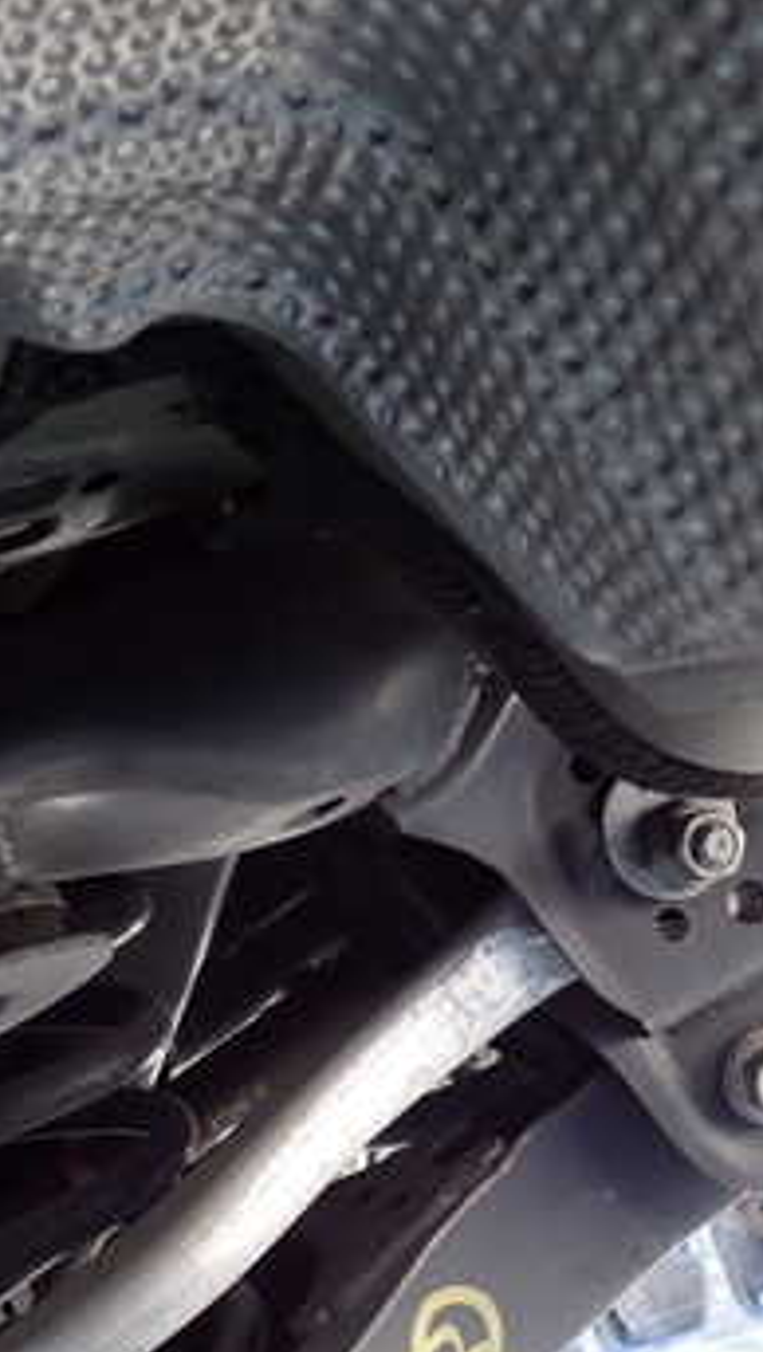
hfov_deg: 21.1
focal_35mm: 57
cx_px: 323
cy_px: 837
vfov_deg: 36.4
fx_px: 2046
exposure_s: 1/80
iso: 200
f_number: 2.3
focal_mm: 5.4
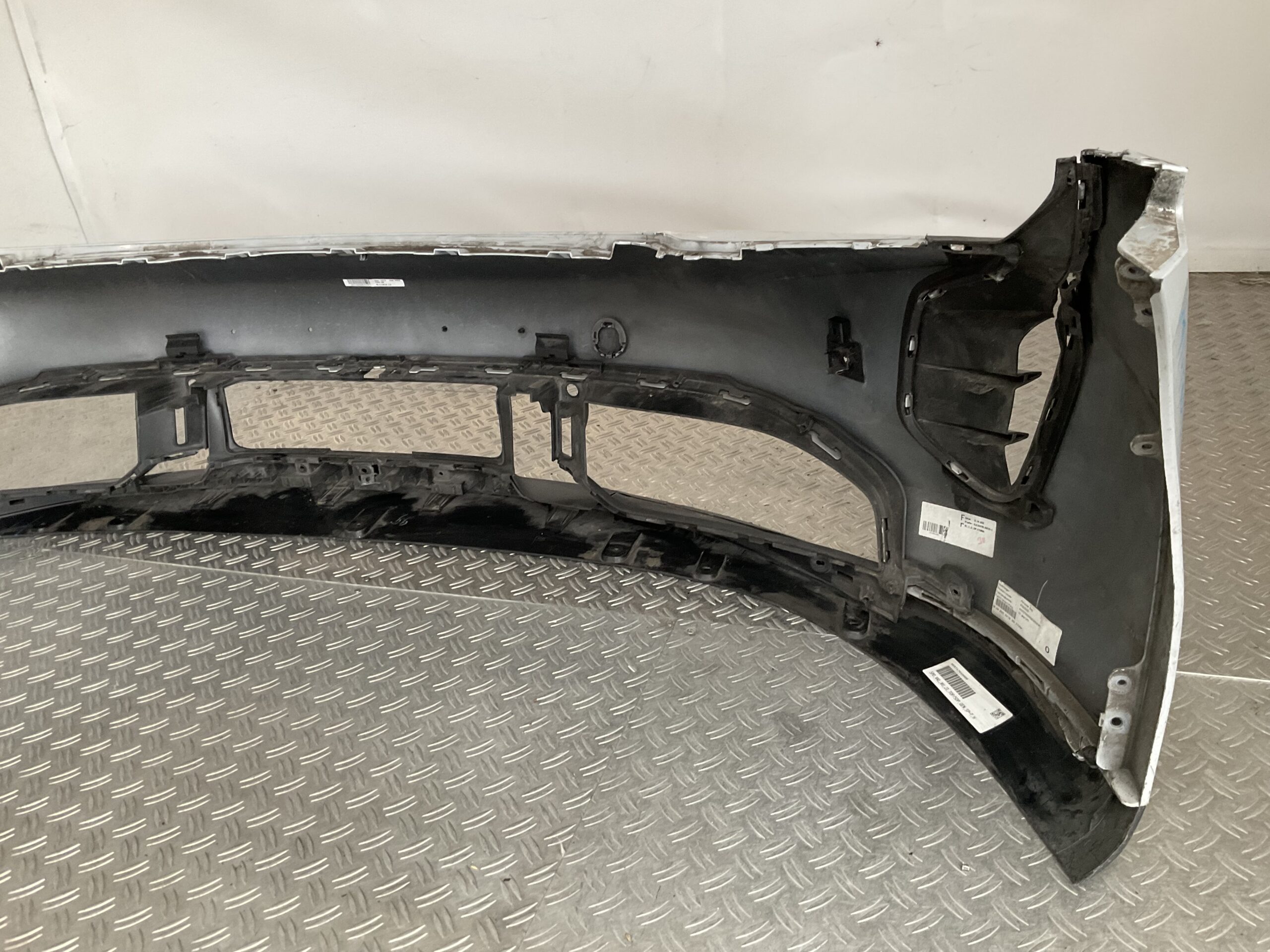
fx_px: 1064
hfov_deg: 61.7
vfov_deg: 48.2
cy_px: 476
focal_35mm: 29
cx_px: 635
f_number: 1.8
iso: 125
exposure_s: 1/60
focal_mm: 3
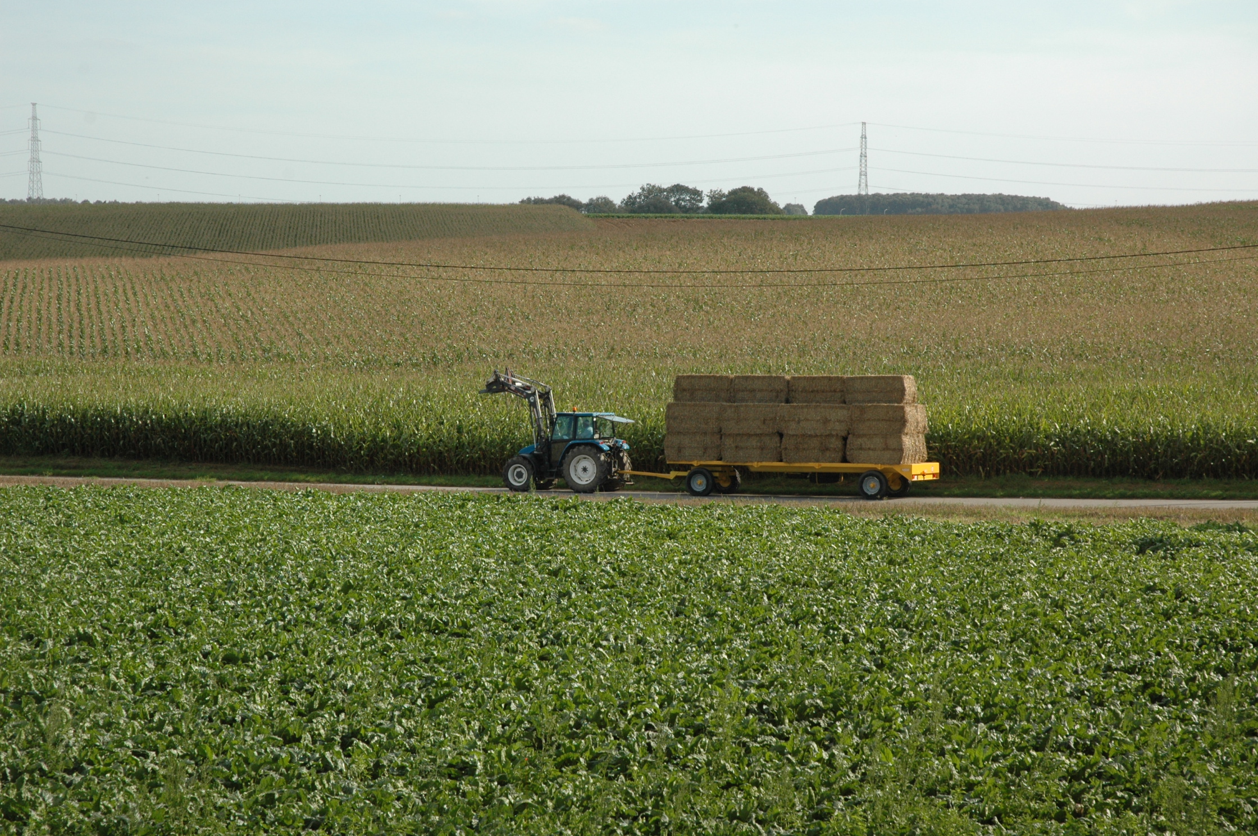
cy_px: 418
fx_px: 3246
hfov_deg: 21.9
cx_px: 629
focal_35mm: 93
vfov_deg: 14.7
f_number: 9
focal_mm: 62
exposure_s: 1/500
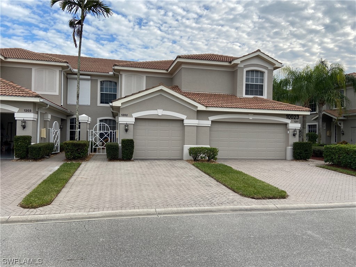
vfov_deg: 53.1
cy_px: 134
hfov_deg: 67.3
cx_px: 178
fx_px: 267
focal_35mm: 26
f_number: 1.8
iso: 32
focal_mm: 4.25
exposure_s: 1/1727
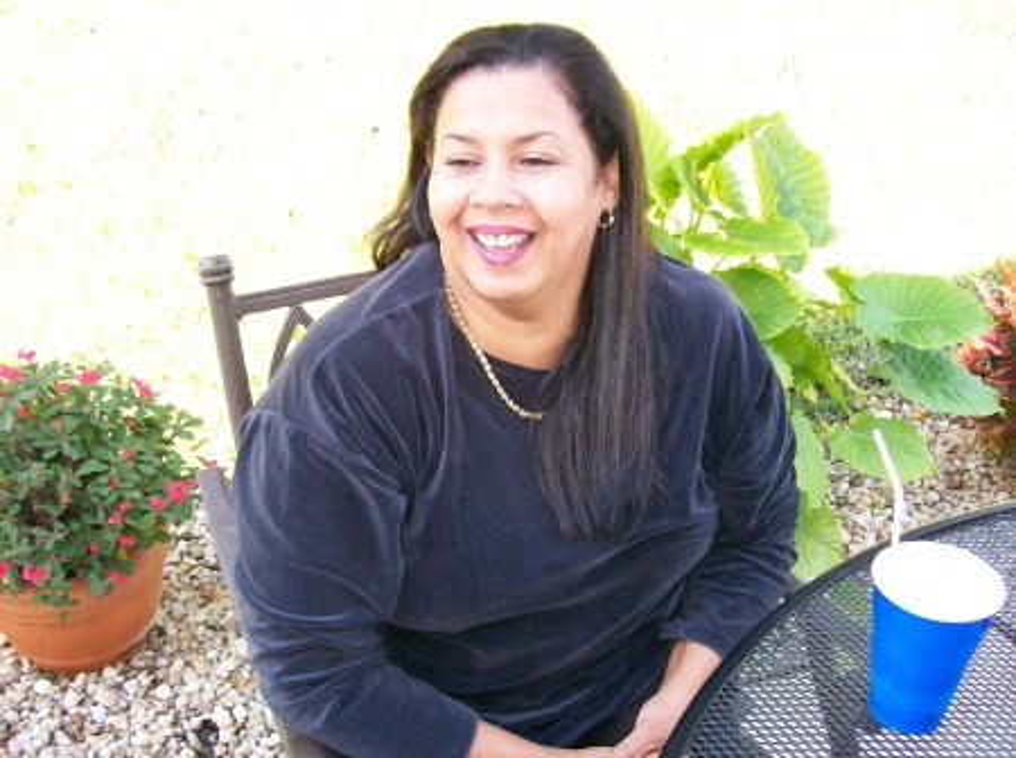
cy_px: 379
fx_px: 1055
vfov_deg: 39.6
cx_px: 508
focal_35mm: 36
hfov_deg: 51.4
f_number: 2.7
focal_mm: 6
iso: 80
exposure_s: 1/64
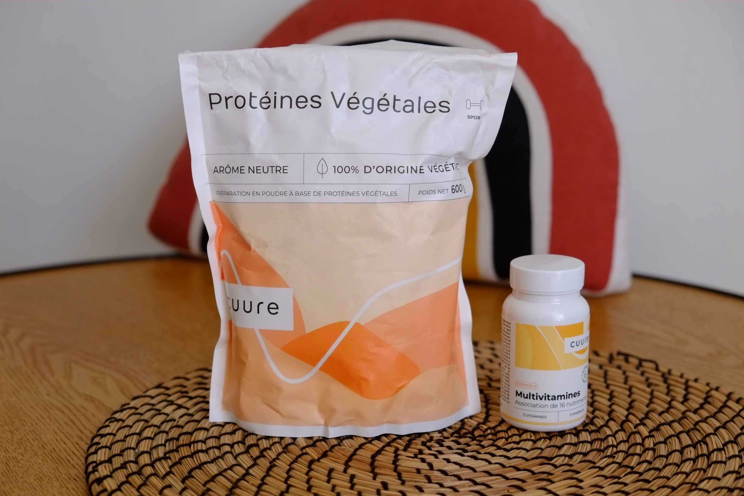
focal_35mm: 61
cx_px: 372
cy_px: 248
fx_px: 1261
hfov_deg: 32.9
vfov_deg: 22.3
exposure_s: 1/40
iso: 200
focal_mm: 40.7
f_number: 4
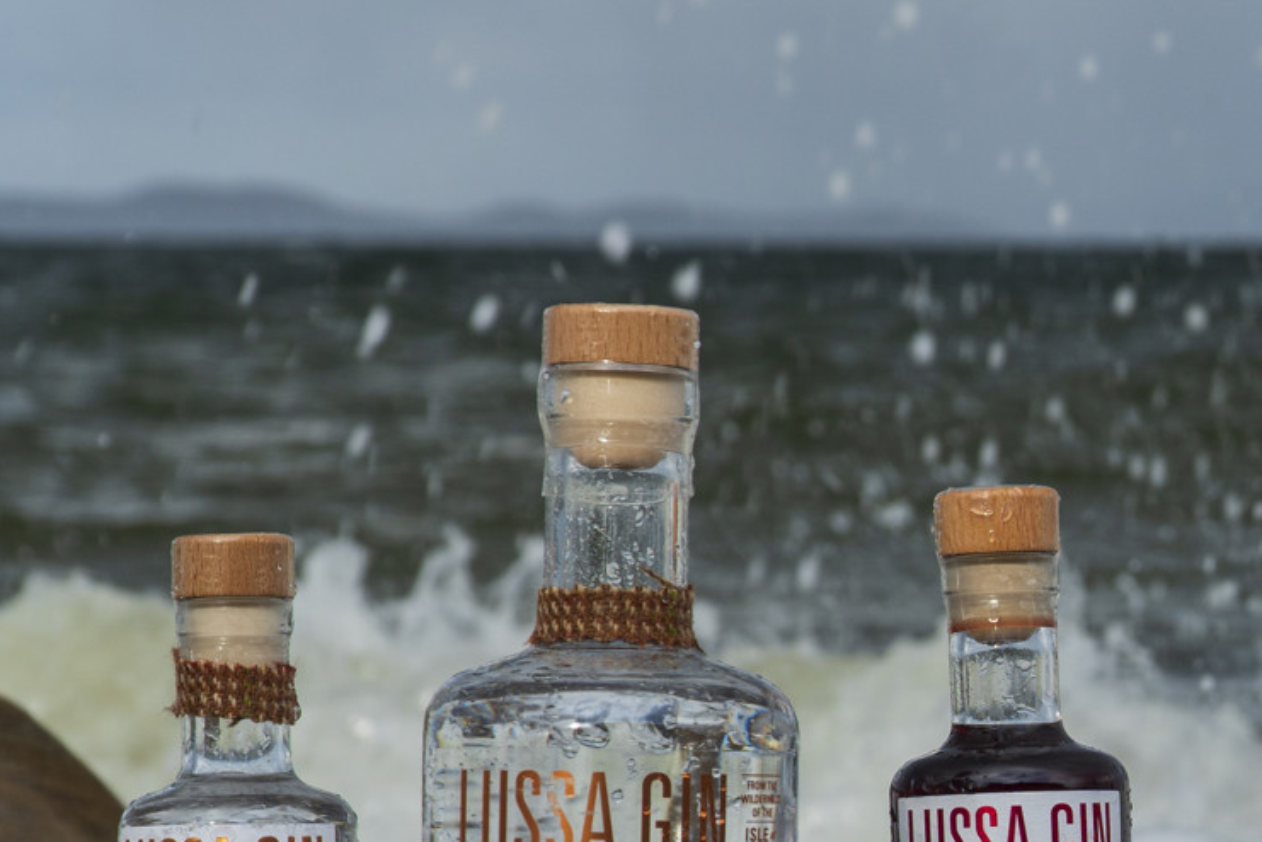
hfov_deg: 12.7
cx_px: 1289
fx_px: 5584
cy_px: 735
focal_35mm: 159
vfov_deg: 8.6
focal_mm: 41
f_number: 6.3
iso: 100
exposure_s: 1/200
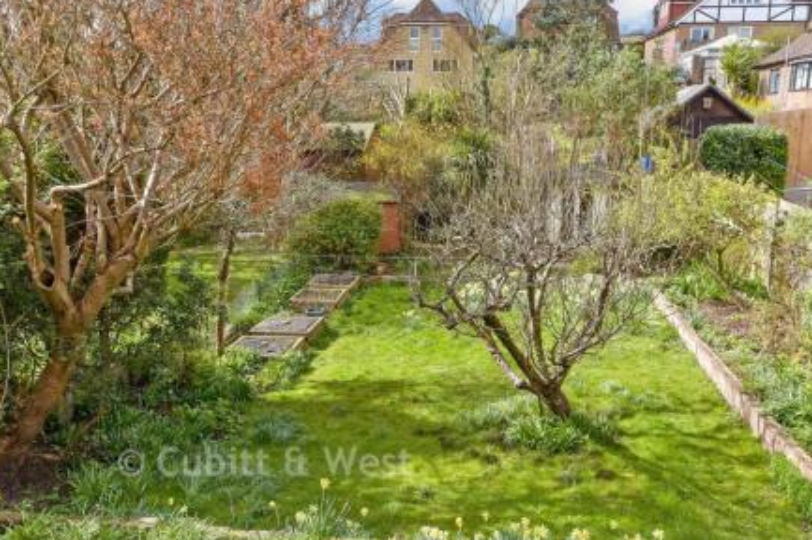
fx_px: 744
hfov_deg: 57.3
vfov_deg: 39.9
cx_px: 407
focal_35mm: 33
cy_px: 258
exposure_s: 1/250
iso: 200
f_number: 8
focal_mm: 20
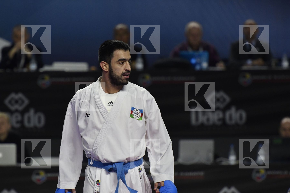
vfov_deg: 3.3
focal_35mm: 420
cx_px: 145
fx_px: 3381
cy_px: 96
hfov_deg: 4.9
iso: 1250
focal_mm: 280
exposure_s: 1/800
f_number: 4
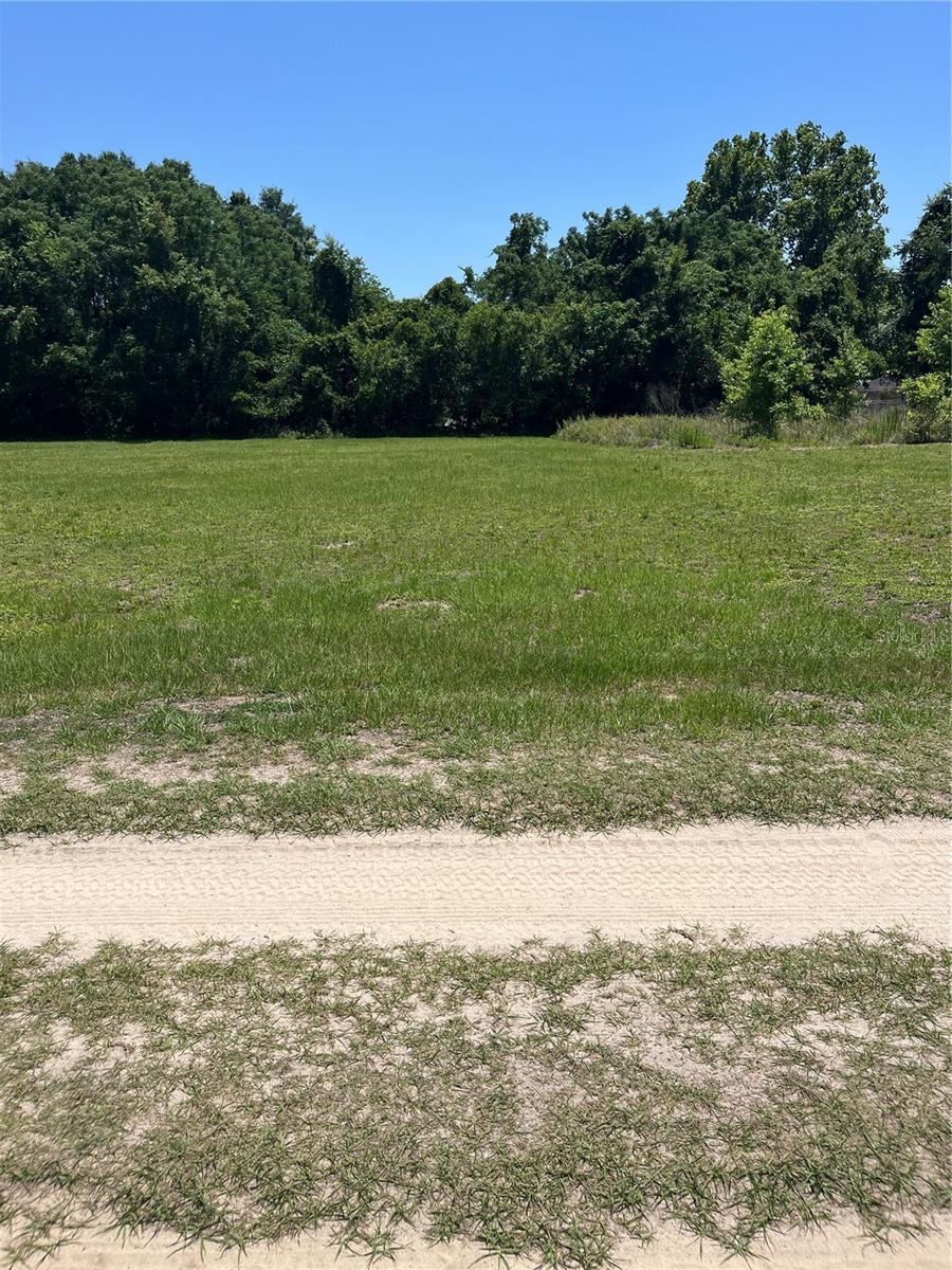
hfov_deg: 53.1
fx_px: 953
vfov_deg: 67.3
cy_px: 635
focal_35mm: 26
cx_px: 476
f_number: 1.6
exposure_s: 1/4651
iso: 50
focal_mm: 5.1
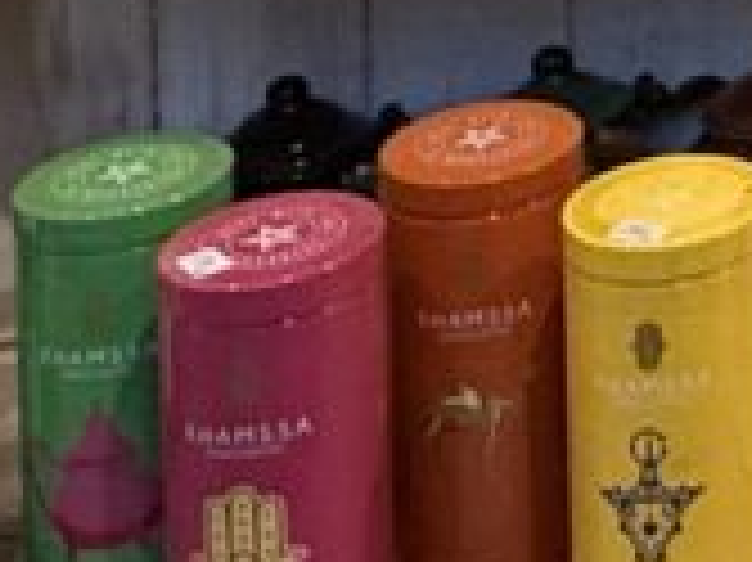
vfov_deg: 13.0
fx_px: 1867
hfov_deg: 15.6
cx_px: 1671
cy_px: -787
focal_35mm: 86
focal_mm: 2.22
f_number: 2.2
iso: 320
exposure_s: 1/50
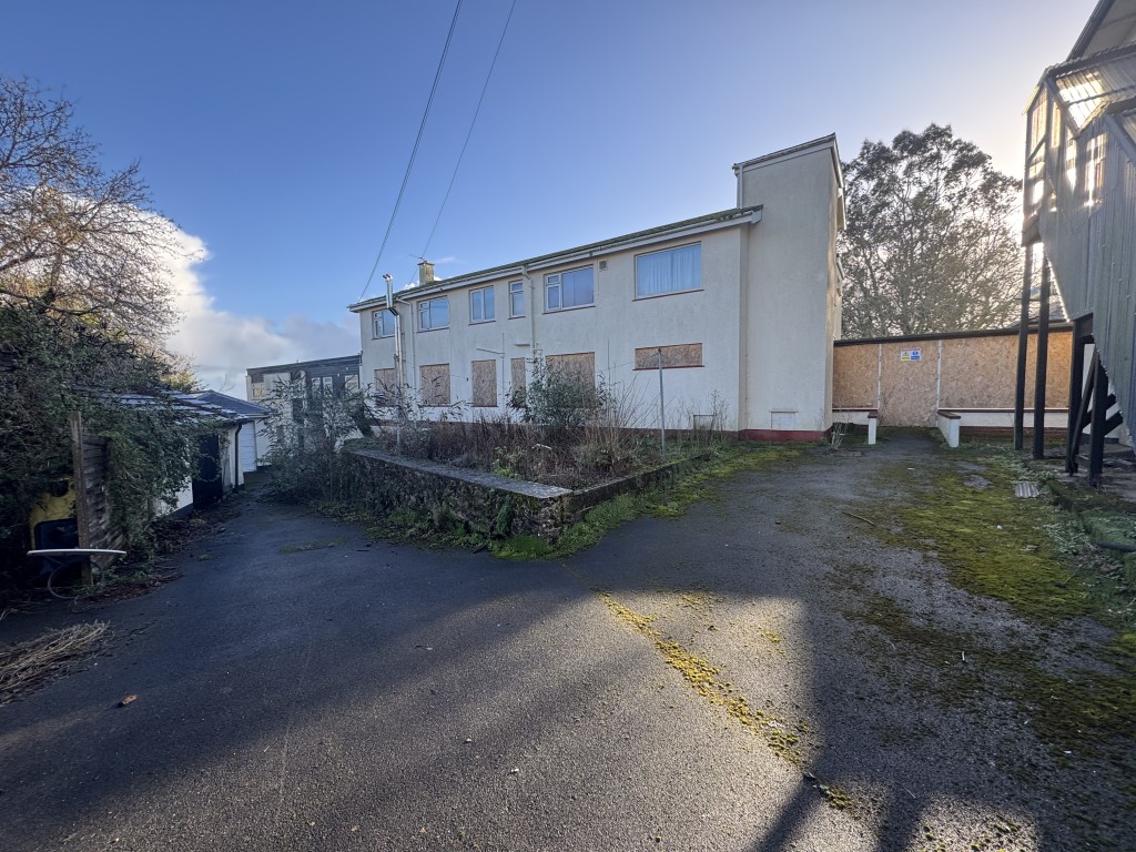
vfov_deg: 85.7
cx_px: 568
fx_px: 459
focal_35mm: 14
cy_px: 426
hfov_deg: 102.1
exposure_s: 1/298
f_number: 2.2
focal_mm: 2.22
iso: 40
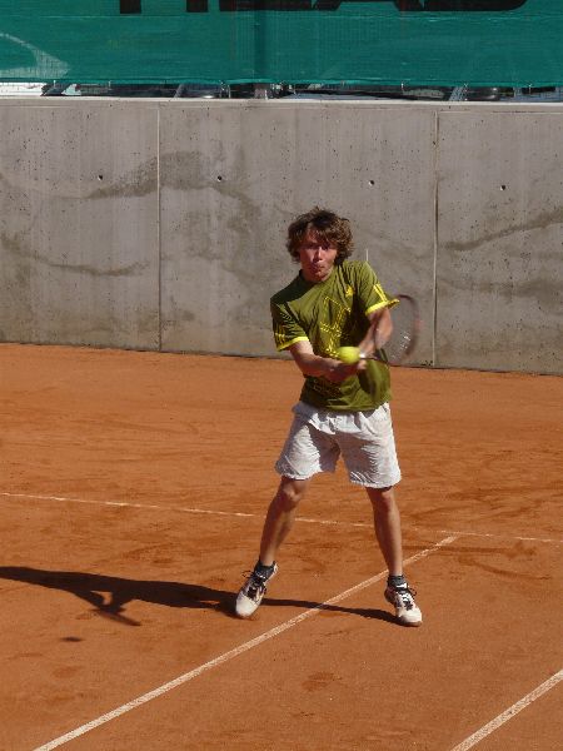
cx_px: 282
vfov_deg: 17.3
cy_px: 376
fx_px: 2472
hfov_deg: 13.0
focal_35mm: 114
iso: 100
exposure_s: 1/400
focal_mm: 18.8
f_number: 6.3
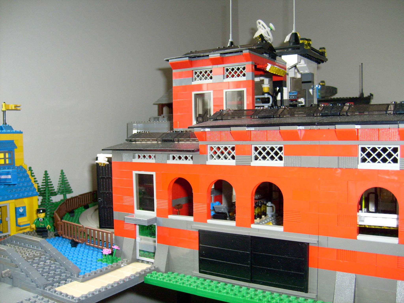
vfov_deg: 40.7
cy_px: 152
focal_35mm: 35
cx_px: 202
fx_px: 408
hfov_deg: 52.6
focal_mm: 5.8
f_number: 2.8
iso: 100
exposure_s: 1/45
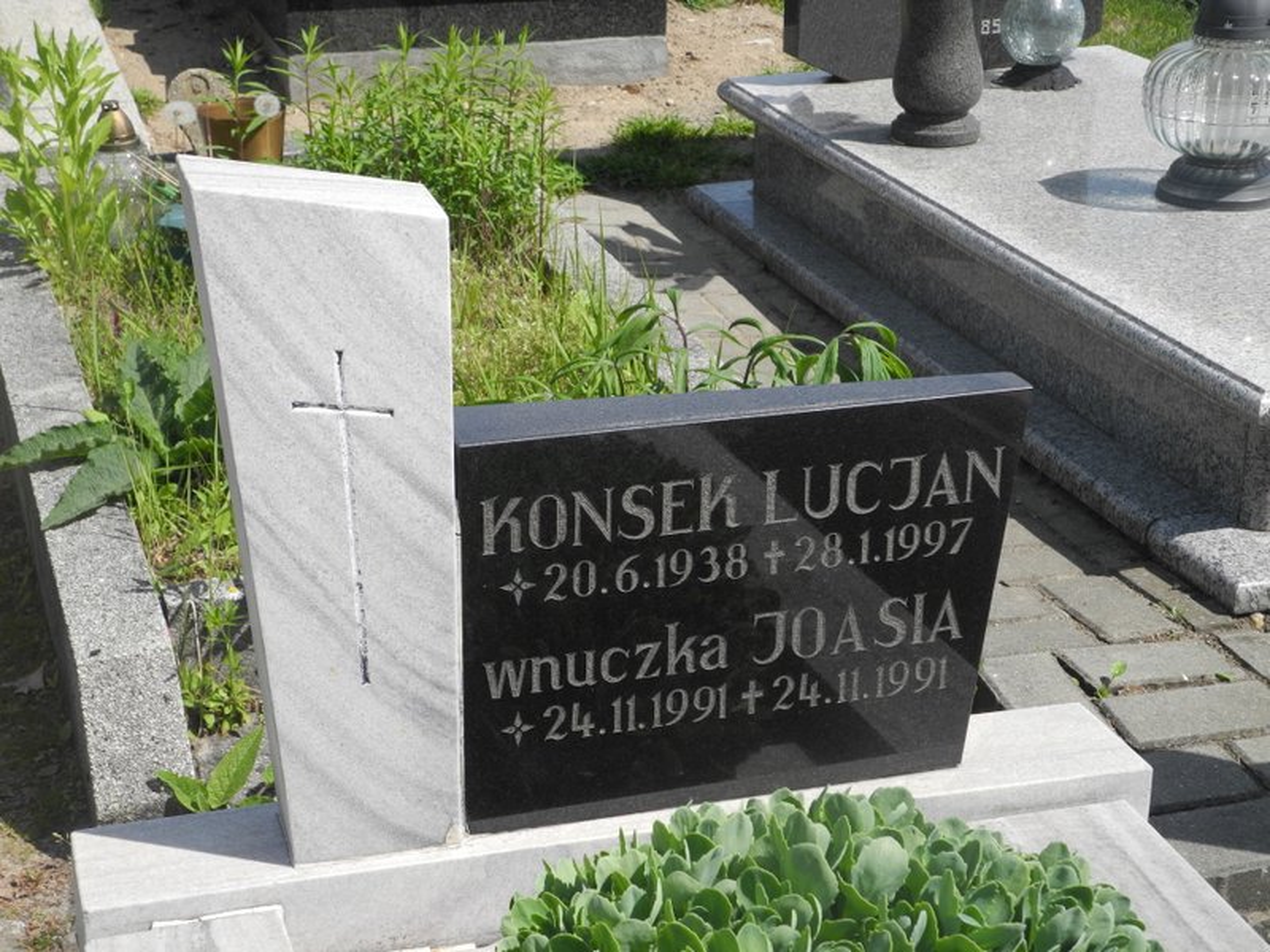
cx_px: 635
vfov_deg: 21.6
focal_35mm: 68
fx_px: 2495
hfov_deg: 28.6
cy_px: 476
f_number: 4
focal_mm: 14.5
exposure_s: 1/800
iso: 100
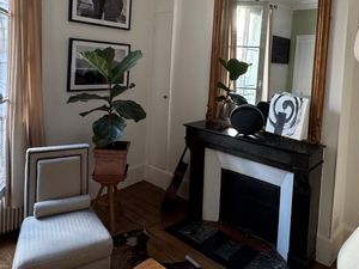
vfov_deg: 48.4
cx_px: 199
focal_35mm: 28
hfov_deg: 63.3
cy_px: 79
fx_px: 290
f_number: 2.2
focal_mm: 2.22
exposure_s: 1/50
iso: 250
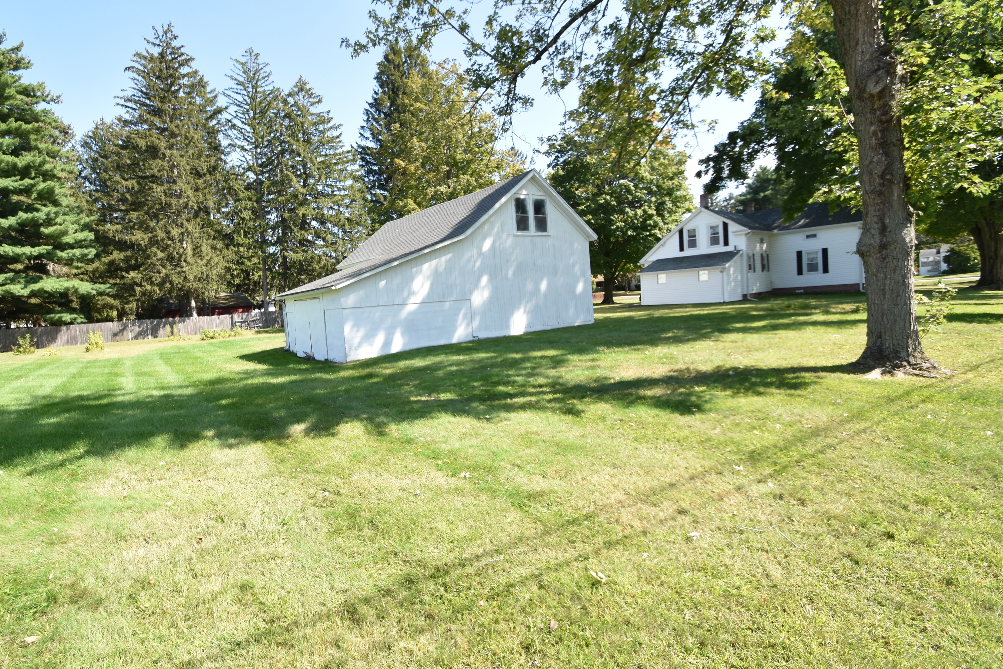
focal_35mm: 17
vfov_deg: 70.4
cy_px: 332
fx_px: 474
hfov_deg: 93.1
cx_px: 460
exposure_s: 1/250
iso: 220
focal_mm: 10
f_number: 8
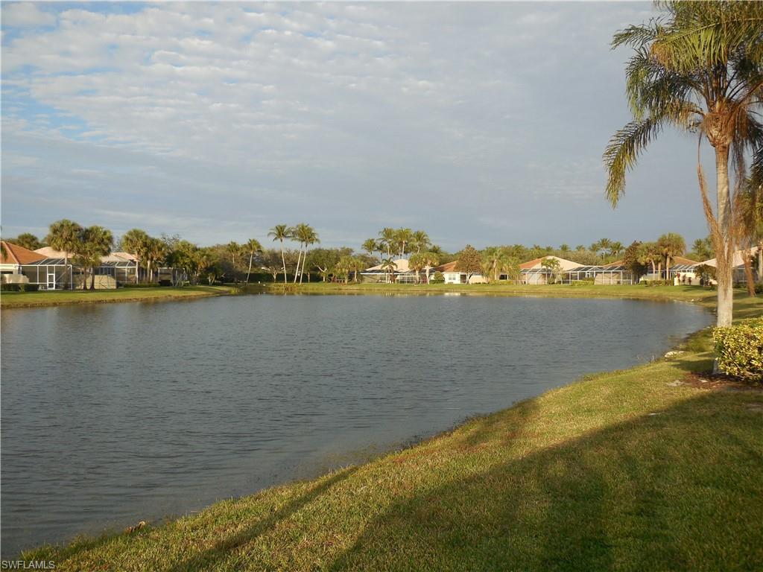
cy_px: 286
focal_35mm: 34
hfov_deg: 54.0
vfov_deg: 41.8
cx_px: 382
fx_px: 749
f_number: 3.4
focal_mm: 6.1
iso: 125
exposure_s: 1/800
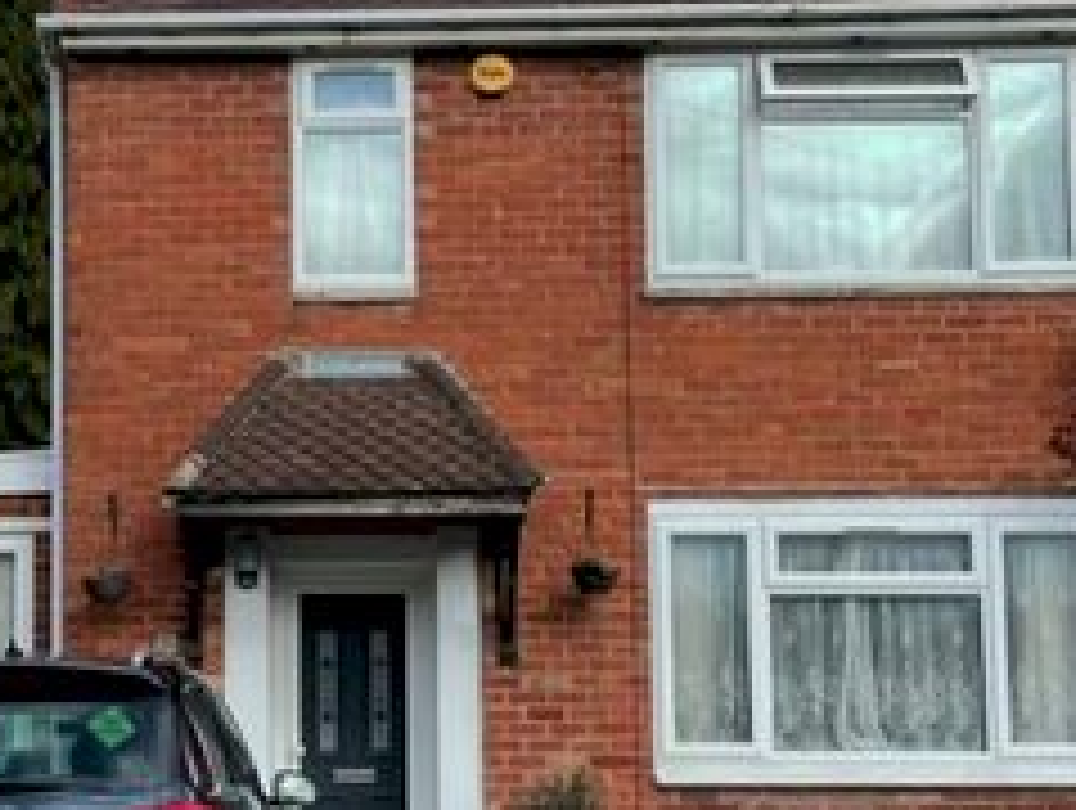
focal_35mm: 76
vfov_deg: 19.4
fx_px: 2366
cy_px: 506
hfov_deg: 25.4
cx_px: 284
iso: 32
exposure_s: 1/2959
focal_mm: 4.2
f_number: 1.6
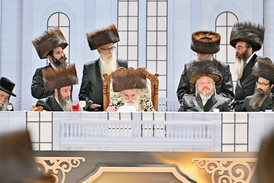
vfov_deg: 4.6
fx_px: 2282
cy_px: 92
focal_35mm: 300
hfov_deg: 6.9
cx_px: 137
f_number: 2.8
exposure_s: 1/160
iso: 500
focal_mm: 200
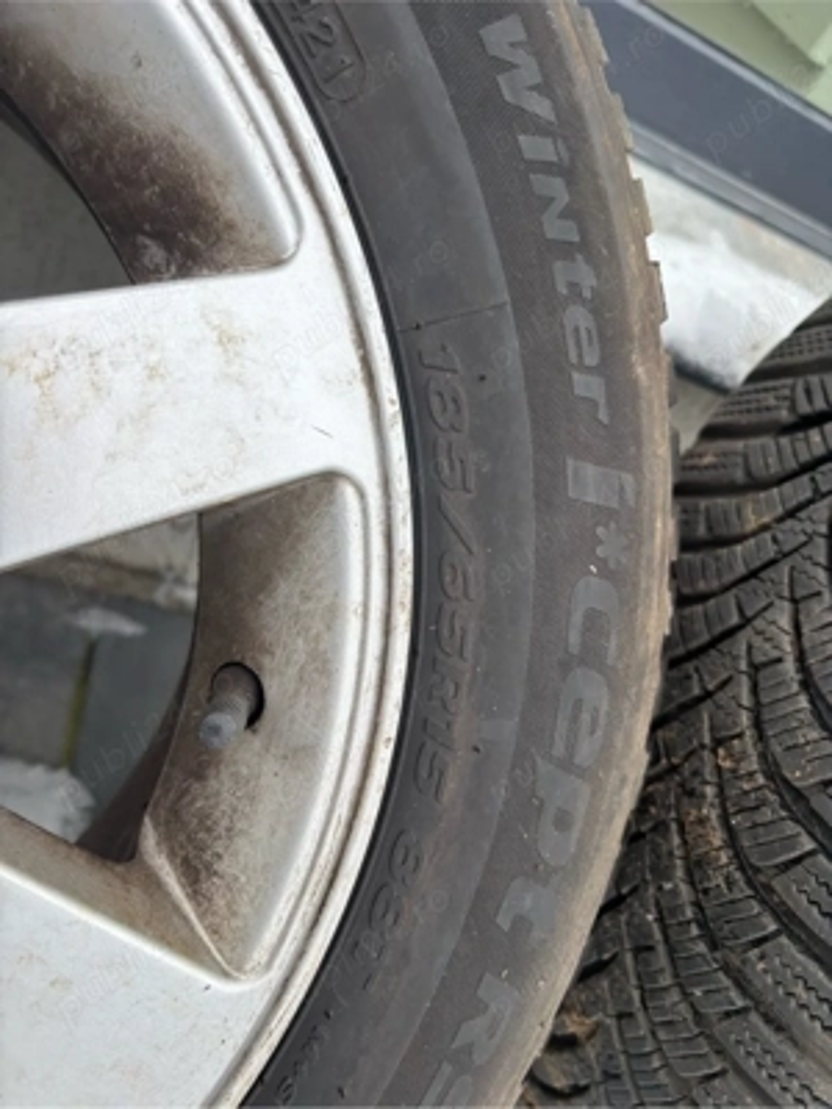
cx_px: 416
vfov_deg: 67.3
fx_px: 833
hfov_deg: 53.1
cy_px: 554
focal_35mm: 26
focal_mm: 5.96
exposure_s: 1/831
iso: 50
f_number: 1.6
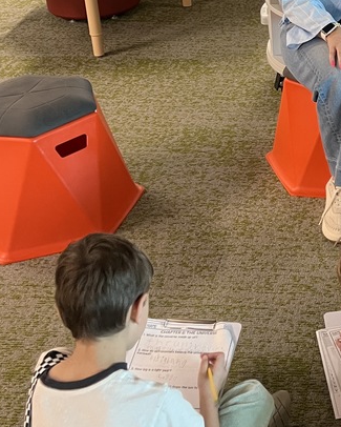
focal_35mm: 64
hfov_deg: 22.5
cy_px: 99
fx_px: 807
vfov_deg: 29.0
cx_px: 374
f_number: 1.5
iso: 320
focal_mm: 5.7
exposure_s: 1/60
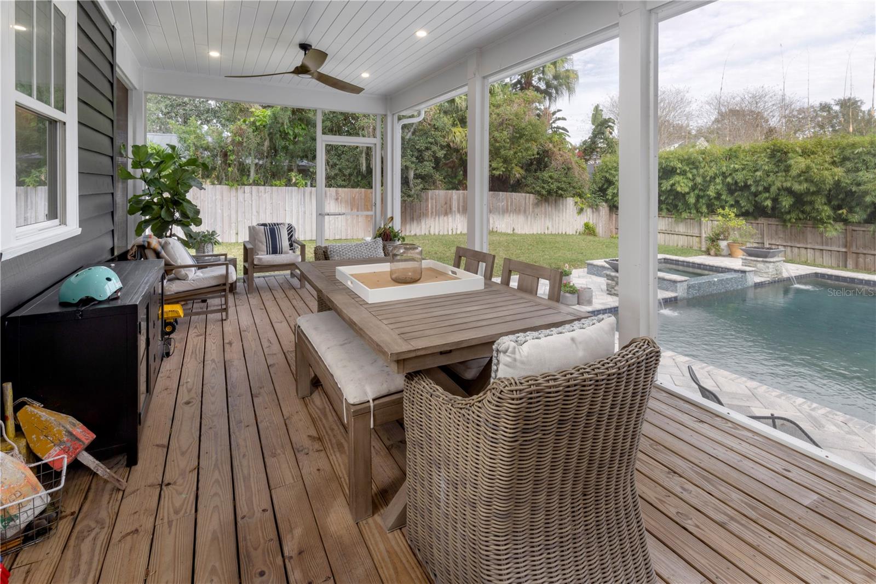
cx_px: 438
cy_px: 292
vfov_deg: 73.7
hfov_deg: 96.7
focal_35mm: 16
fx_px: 389
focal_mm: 16
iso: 125
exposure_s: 1/30
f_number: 16
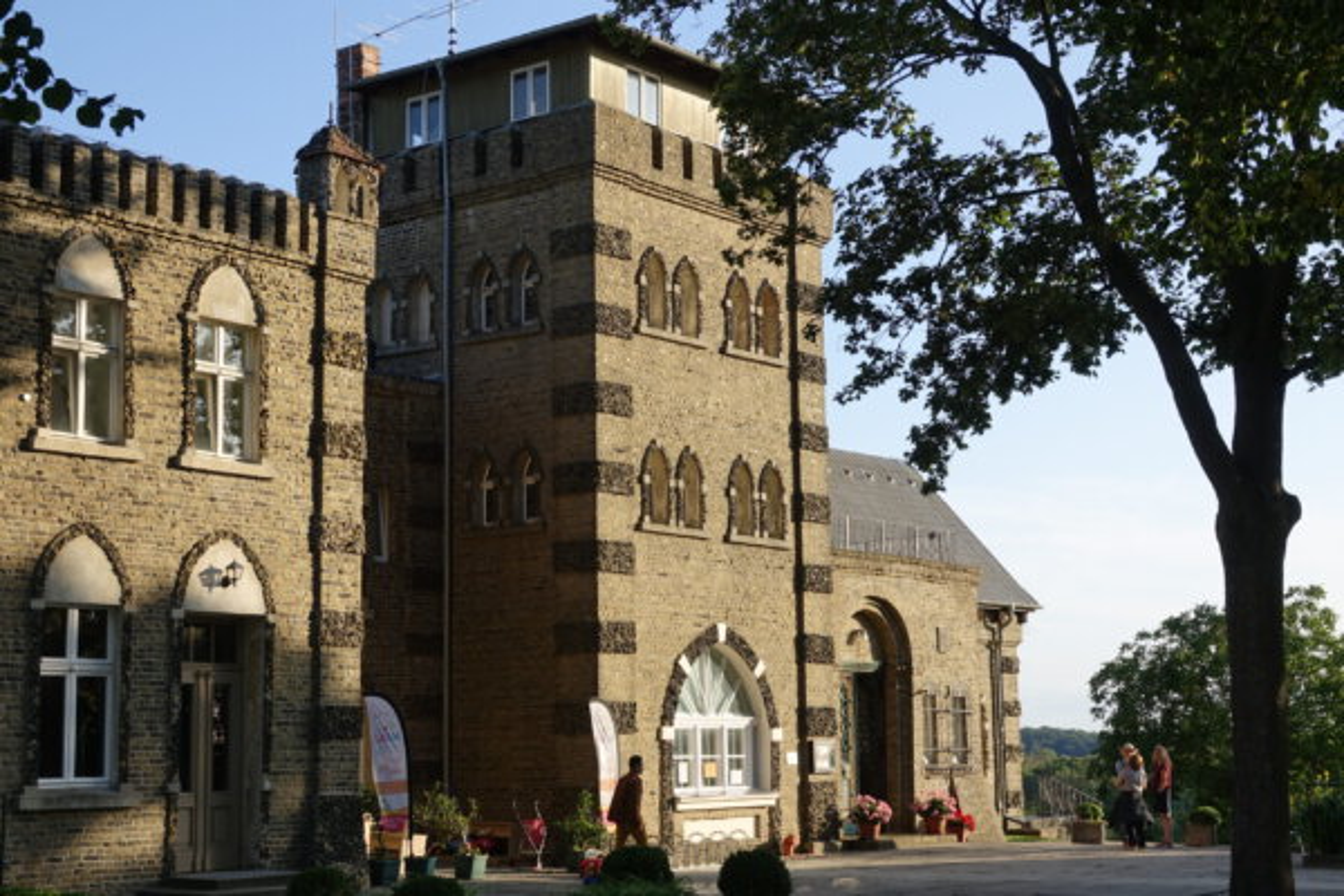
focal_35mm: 54
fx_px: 2016
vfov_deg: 25.1
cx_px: 672
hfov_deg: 36.9
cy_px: 448
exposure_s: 1/400
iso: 100
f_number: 4
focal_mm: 19.68
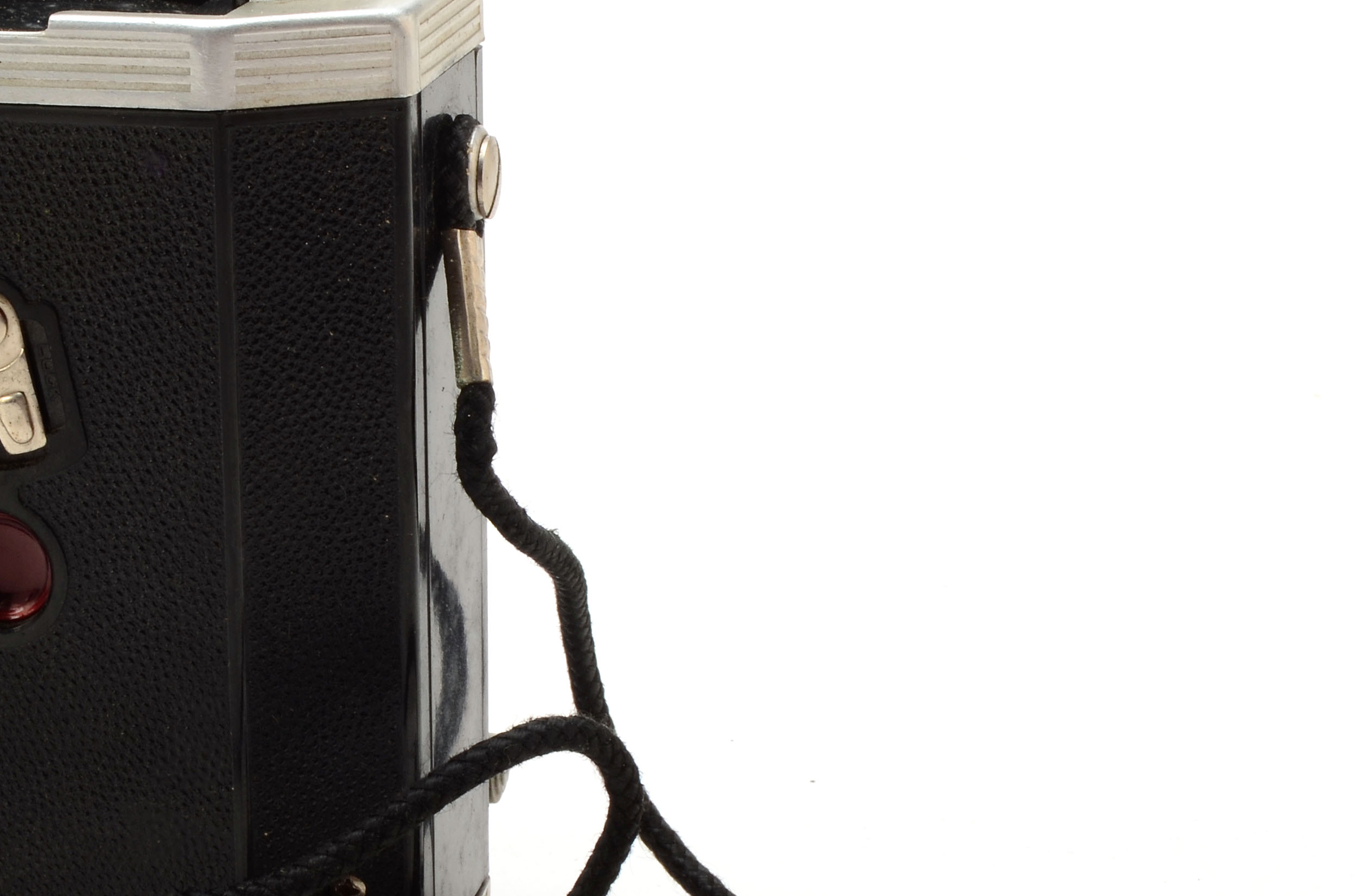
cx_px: 348
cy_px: 439
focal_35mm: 113
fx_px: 4241
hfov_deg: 18.0
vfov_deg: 12.1
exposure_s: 1/160
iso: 100
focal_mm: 38
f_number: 20
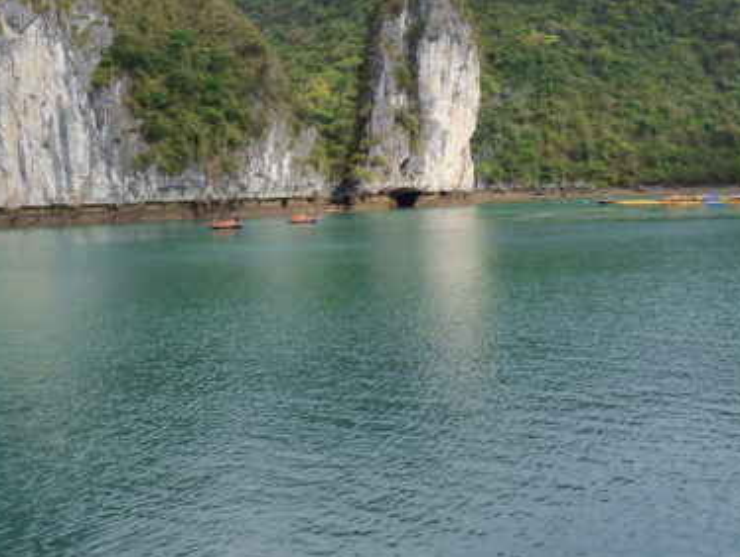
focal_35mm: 40
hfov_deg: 46.6
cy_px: 175
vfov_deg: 35.6
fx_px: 856
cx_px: 306
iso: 200
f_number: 4
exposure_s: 1/800
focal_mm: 3.58
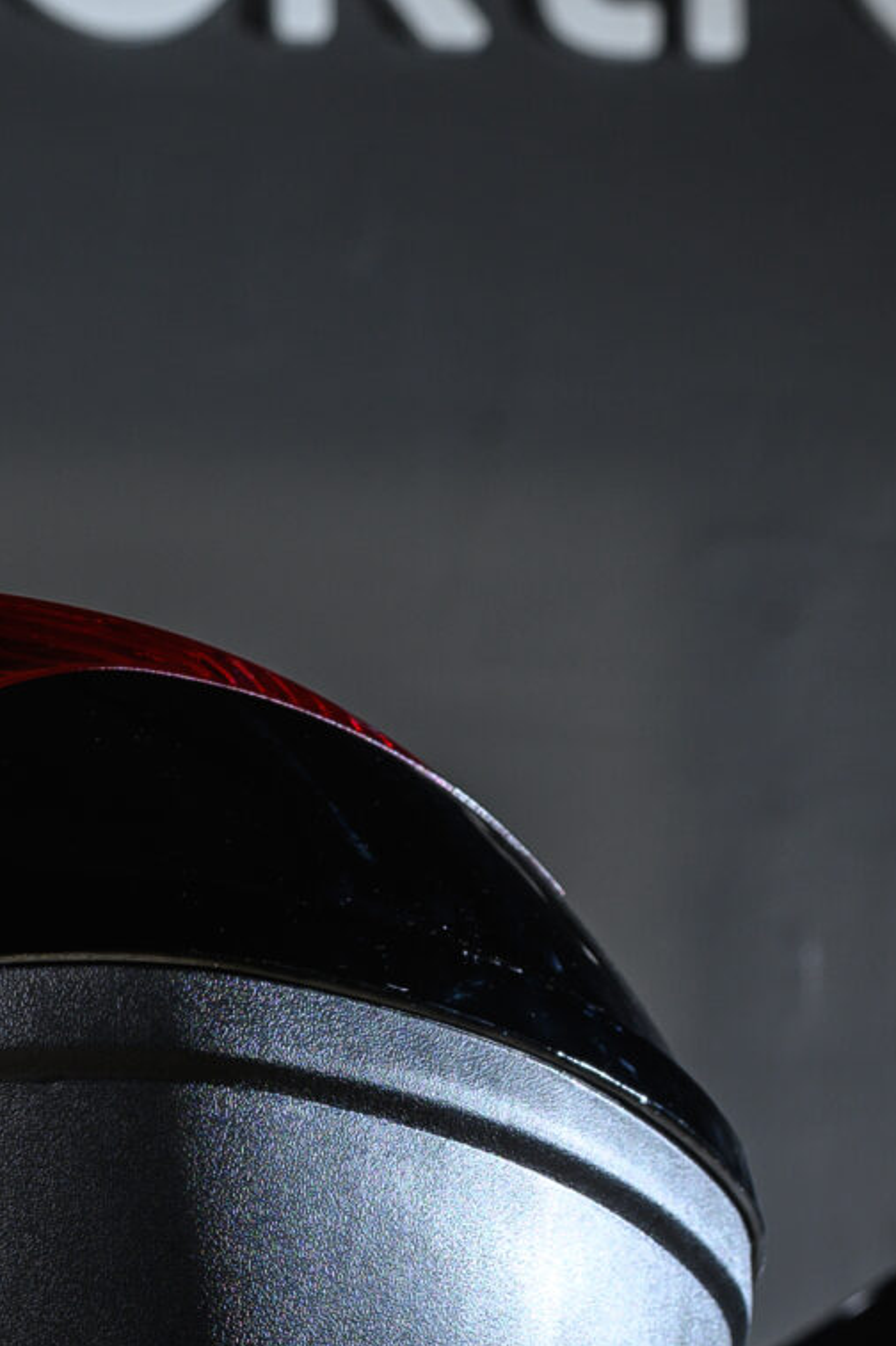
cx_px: 90
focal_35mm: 169
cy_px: 1350
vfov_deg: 12.0
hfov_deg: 8.1
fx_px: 6315
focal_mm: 50
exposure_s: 1/100
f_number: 8
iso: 80
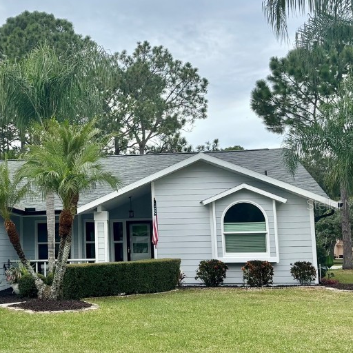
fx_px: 531
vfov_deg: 36.7
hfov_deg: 34.2
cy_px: 204
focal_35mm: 46
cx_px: 19
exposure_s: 1/1295
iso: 50
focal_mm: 5.96
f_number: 1.6
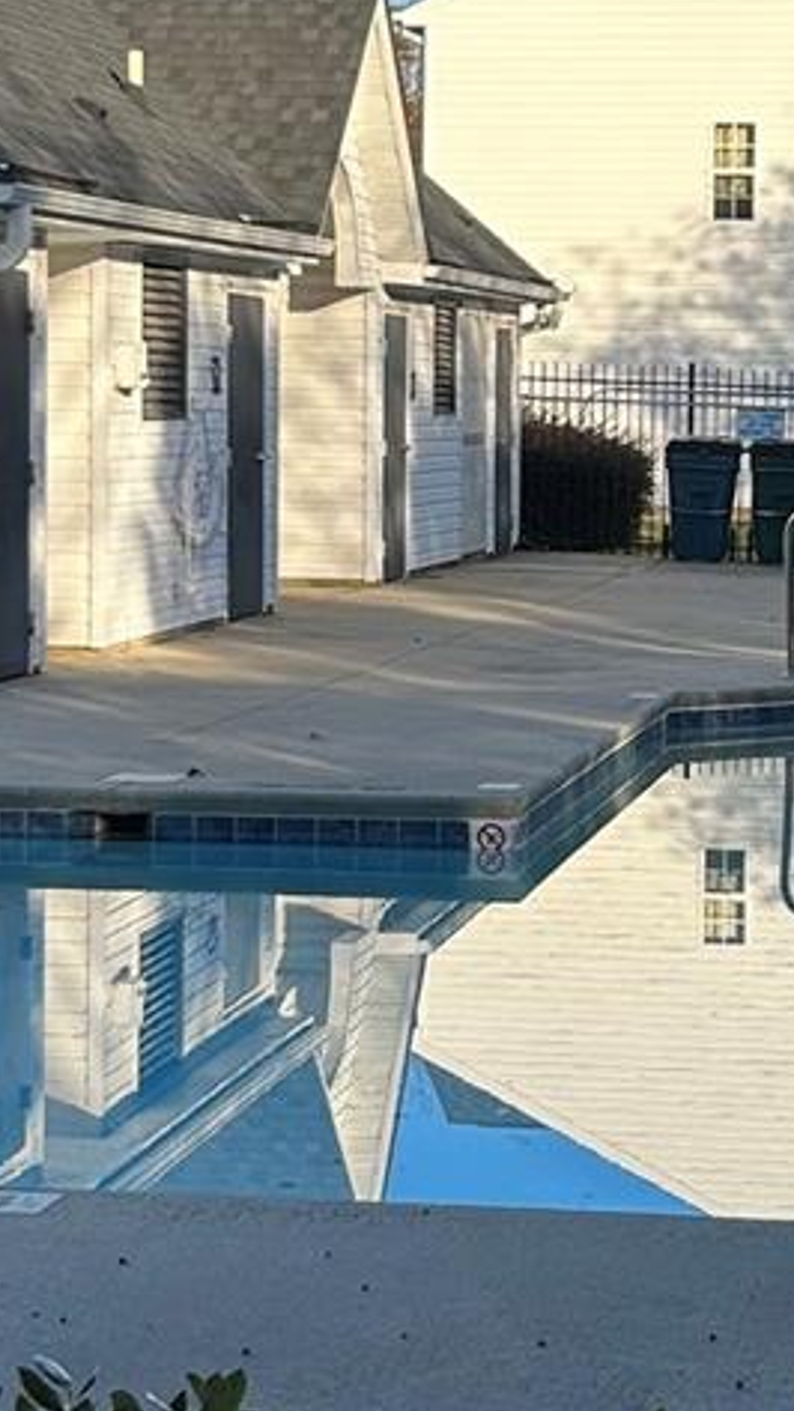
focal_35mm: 92
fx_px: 3444
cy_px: 555
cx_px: 621
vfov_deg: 23.1
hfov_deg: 13.1
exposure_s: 1/2353
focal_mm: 5.7
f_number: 1.5
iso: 50
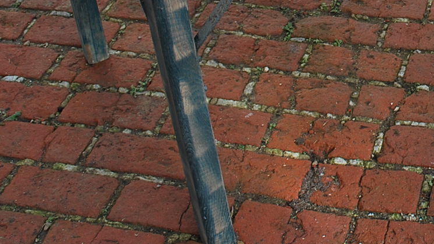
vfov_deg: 14.1
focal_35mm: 82
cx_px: 453
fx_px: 944
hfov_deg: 24.5
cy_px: -85
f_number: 5.6
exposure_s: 1/125
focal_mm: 20
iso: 100
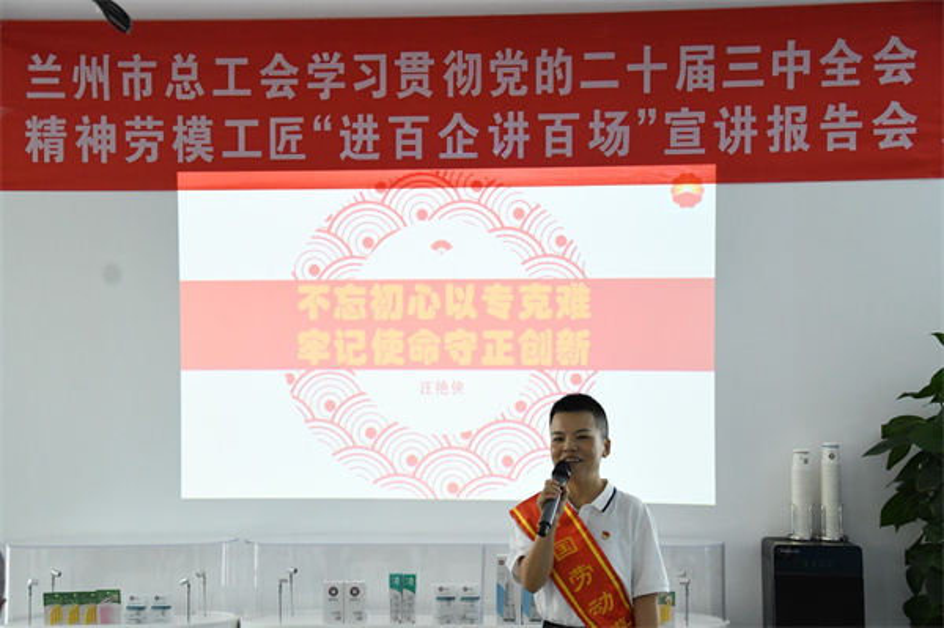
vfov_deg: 20.3
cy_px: 314
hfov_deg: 30.1
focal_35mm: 67
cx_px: 472
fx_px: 1755
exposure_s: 1/320
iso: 4000
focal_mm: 45
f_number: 4.8
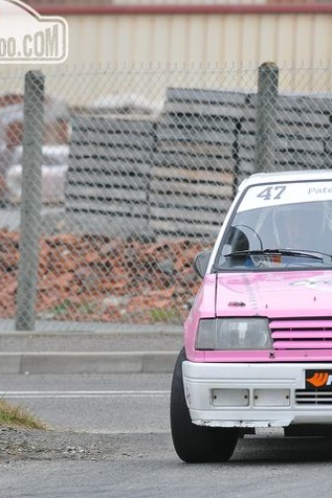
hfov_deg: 2.6
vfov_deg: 3.9
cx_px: 306
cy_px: 259
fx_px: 7240
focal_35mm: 523
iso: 800
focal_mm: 210
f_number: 6.3
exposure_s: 1/800
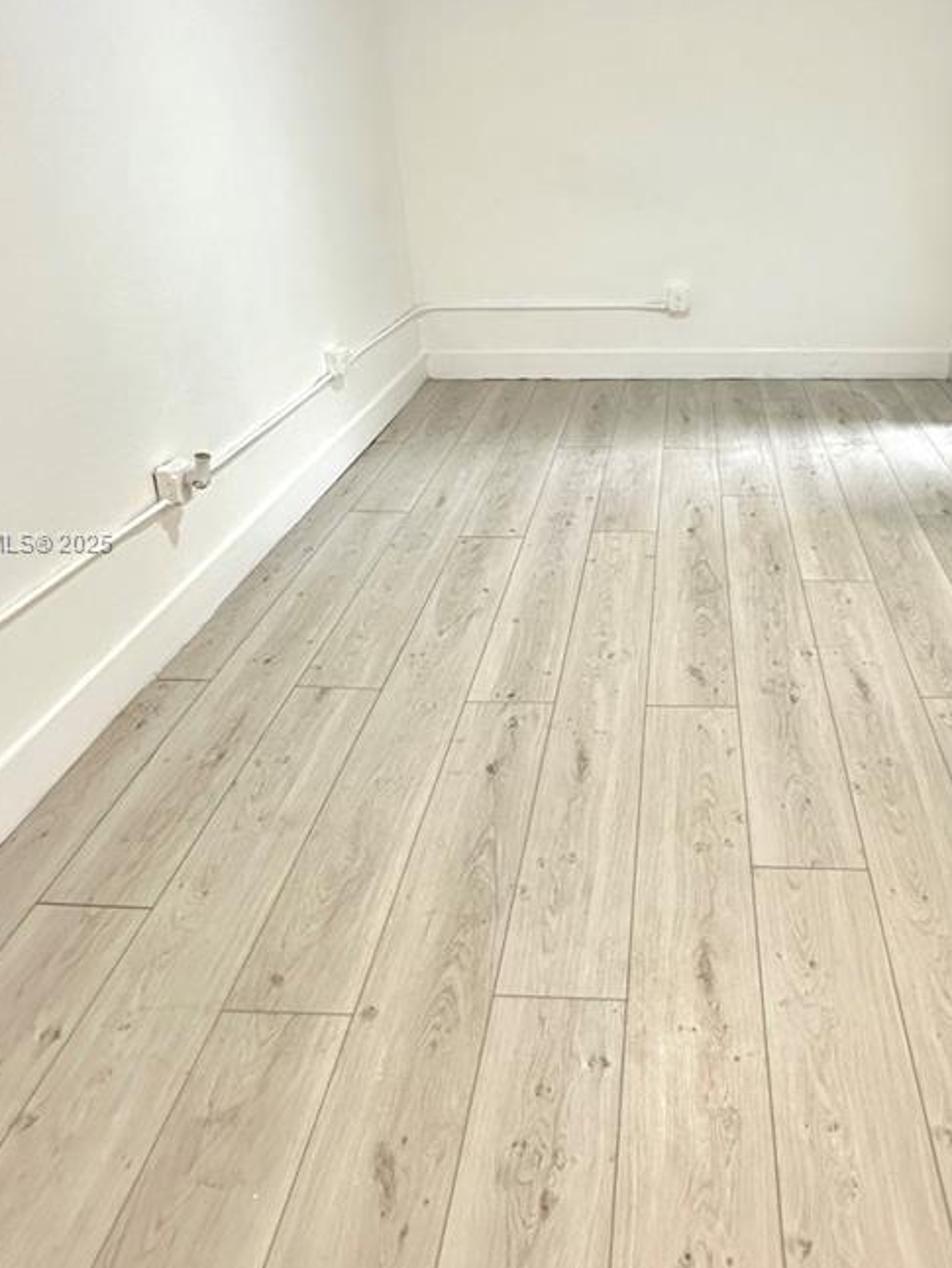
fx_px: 953
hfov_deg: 52.1
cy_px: 544
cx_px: 634
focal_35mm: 26
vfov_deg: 67.0
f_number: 2.2
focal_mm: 2.22
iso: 200
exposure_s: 1/60
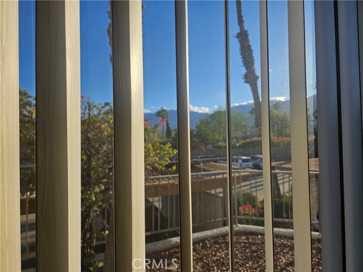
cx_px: 182
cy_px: 136
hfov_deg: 73.9
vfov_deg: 58.9
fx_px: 241
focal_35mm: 23
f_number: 1.8
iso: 32
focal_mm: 5.4
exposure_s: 1/1623
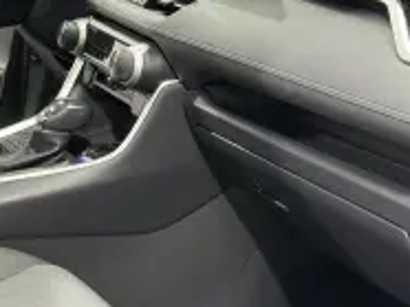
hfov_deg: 21.0
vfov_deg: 15.8
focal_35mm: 93
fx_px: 1100
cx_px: 139
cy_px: 201
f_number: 1.78
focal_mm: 6.76
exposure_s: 1/33
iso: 500
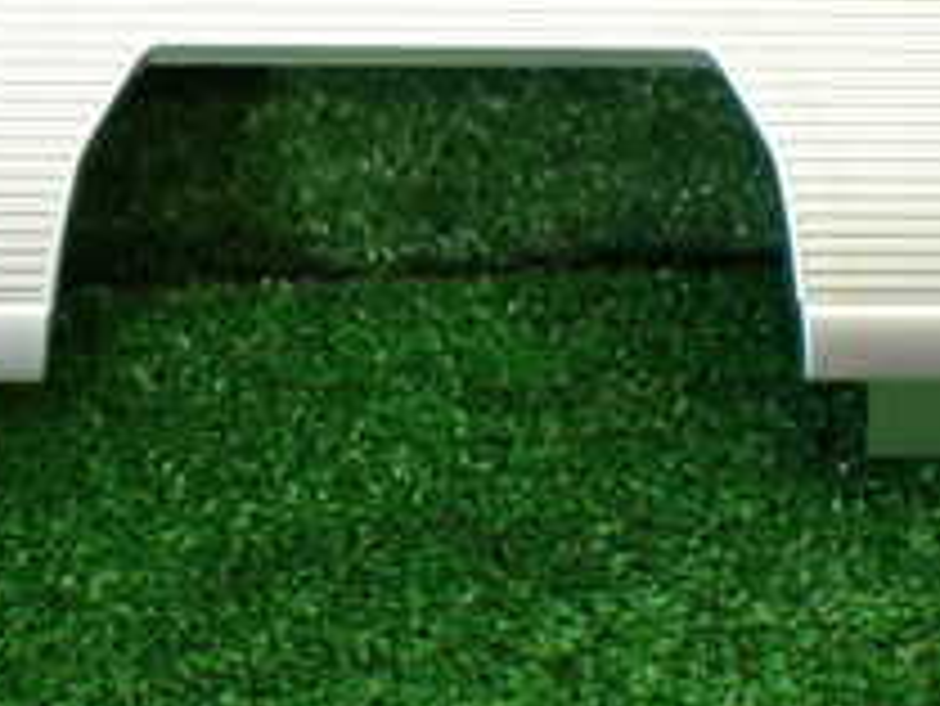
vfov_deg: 17.1
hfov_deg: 22.5
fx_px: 2337
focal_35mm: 86
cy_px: 216
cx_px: 202
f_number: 2.3
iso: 320
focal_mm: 5.4
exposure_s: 1/125
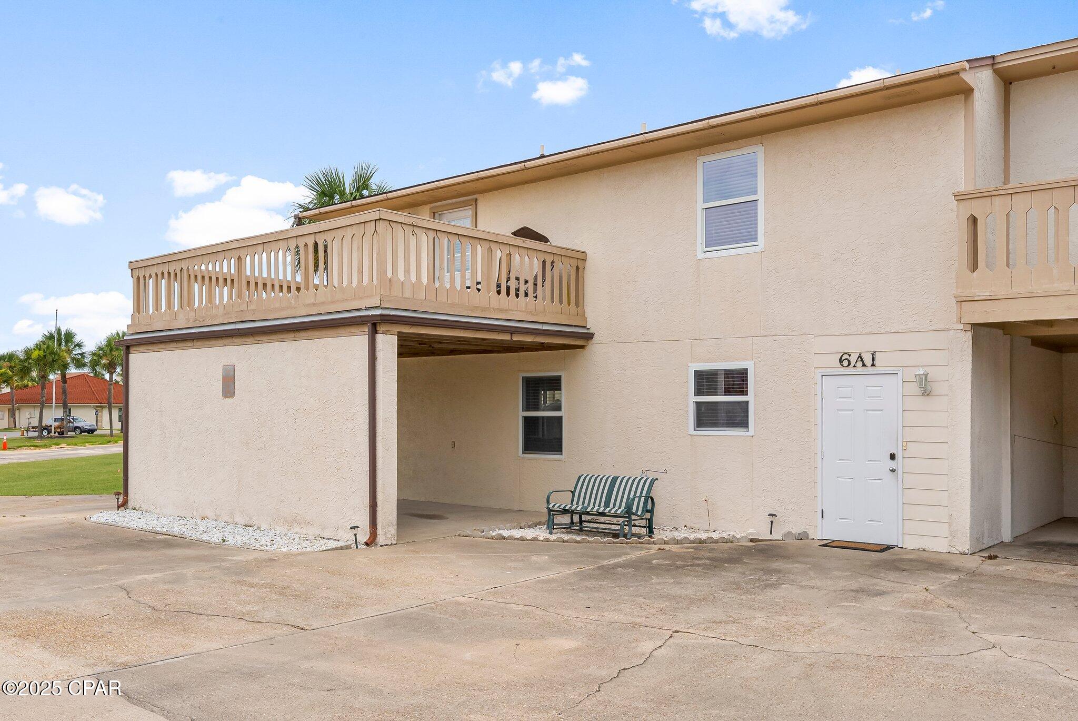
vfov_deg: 43.7
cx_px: 539
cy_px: 360
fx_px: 899
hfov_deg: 61.9
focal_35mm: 30
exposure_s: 1/640
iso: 250
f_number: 9
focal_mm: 20
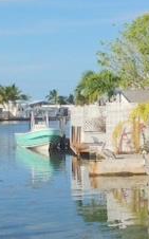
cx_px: 127
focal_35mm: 99
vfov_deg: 21.0
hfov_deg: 13.1
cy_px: 137
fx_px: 644
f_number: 2.4
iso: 50
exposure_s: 1/4525
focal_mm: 4.12
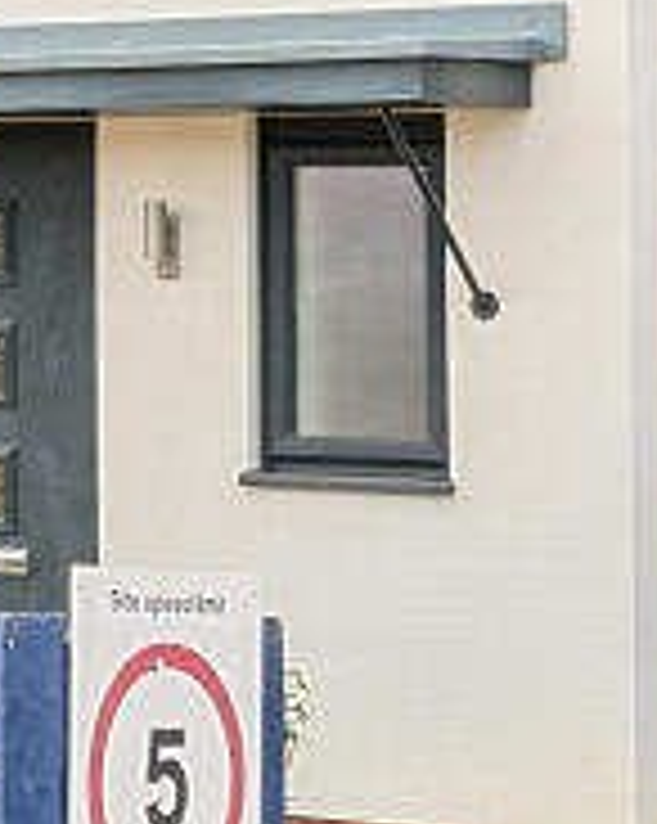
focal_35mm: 189
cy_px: -696
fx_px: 4601
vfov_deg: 9.7
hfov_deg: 7.3
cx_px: -1292
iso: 400
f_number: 8
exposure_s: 1/400
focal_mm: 24
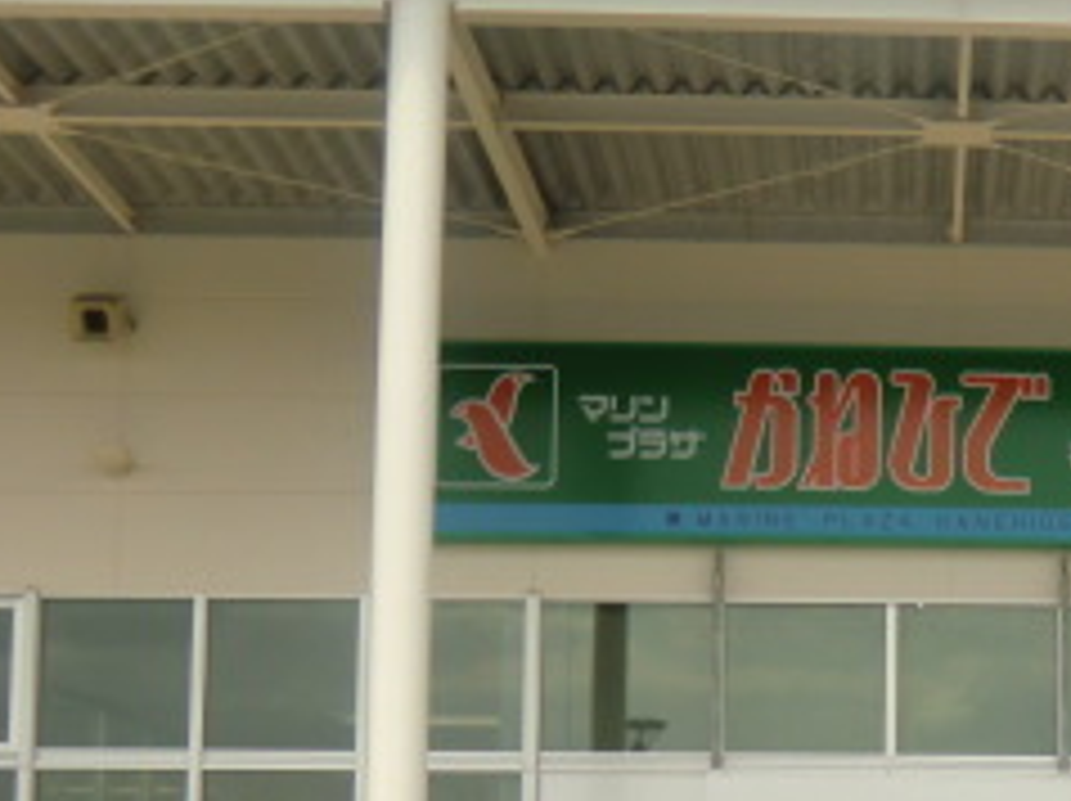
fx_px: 2411
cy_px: 783
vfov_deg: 18.4
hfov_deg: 24.0
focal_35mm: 78
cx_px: 1066
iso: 64
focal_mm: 5.2
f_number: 3.5
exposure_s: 1/400
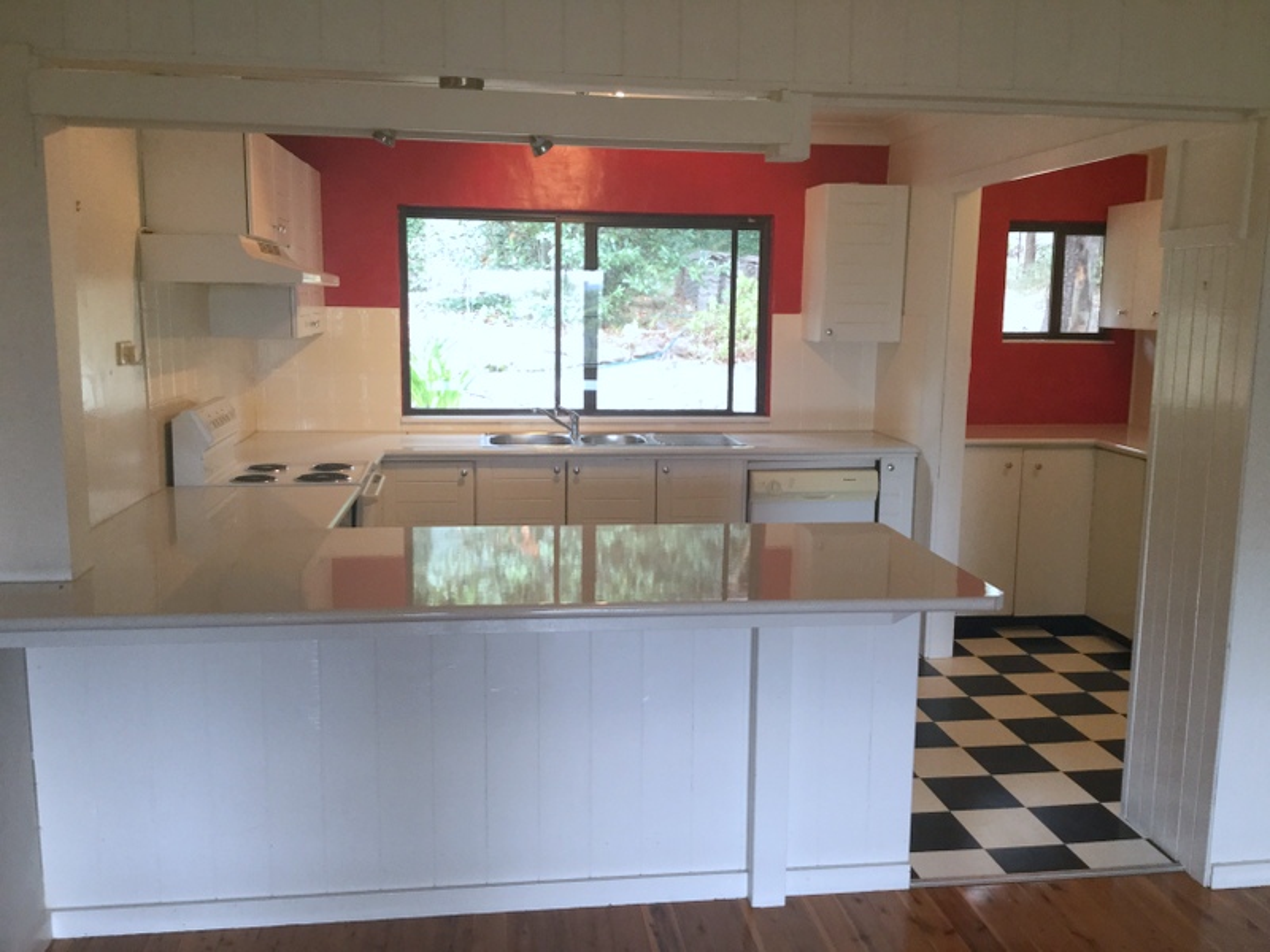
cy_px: 476
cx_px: 635
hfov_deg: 58.4
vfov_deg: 45.4
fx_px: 1137
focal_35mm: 31
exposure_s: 1/33
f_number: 2.4
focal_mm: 3.3
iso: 80
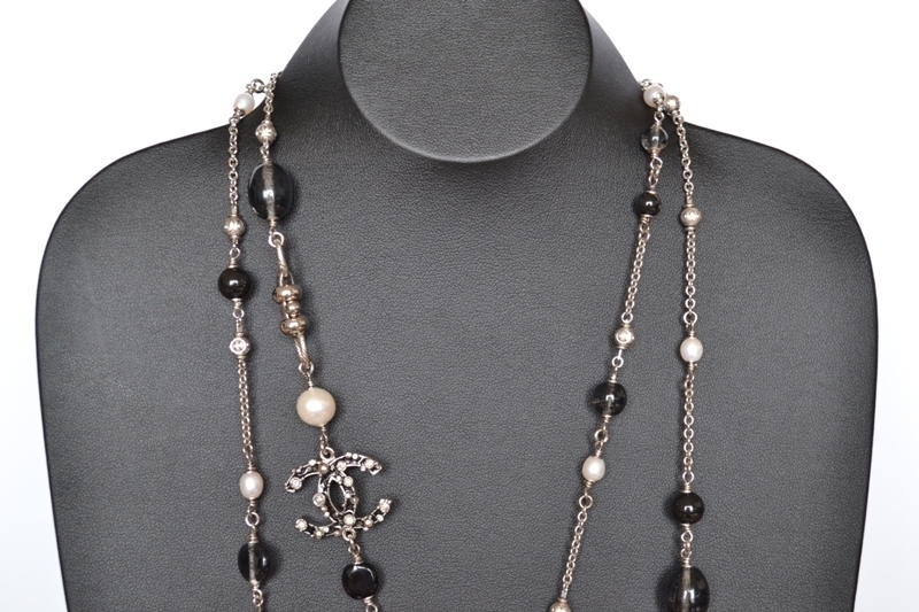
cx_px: 460
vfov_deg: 26.5
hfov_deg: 38.9
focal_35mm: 51
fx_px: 1302
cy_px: 306
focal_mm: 34
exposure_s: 1/15
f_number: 5
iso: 450
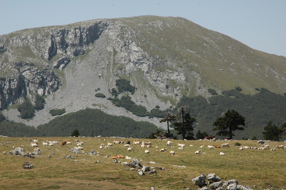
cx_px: 143
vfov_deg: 13.0
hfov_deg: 19.5
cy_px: 95
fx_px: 833
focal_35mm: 105
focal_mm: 70
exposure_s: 1/320
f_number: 10
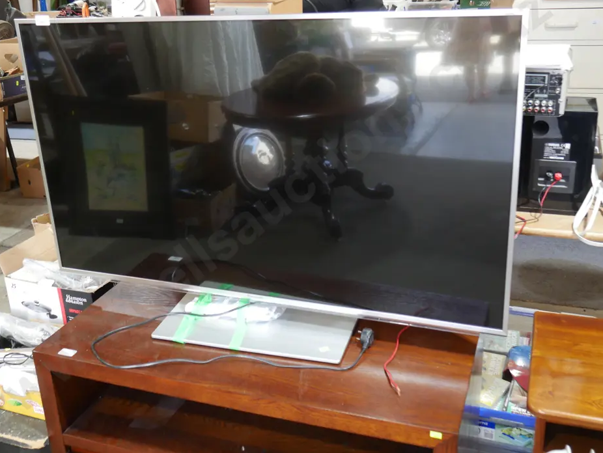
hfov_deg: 44.7
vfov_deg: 34.4
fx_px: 732
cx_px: 277
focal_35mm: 42
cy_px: 203
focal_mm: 19
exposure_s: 1/60
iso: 640
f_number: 4.1
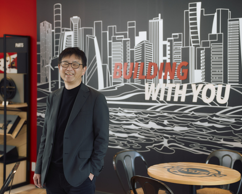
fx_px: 451
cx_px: 110
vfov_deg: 24.2
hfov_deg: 30.0
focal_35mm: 63
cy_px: 98
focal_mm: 55
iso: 200
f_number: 2.8
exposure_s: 1/200
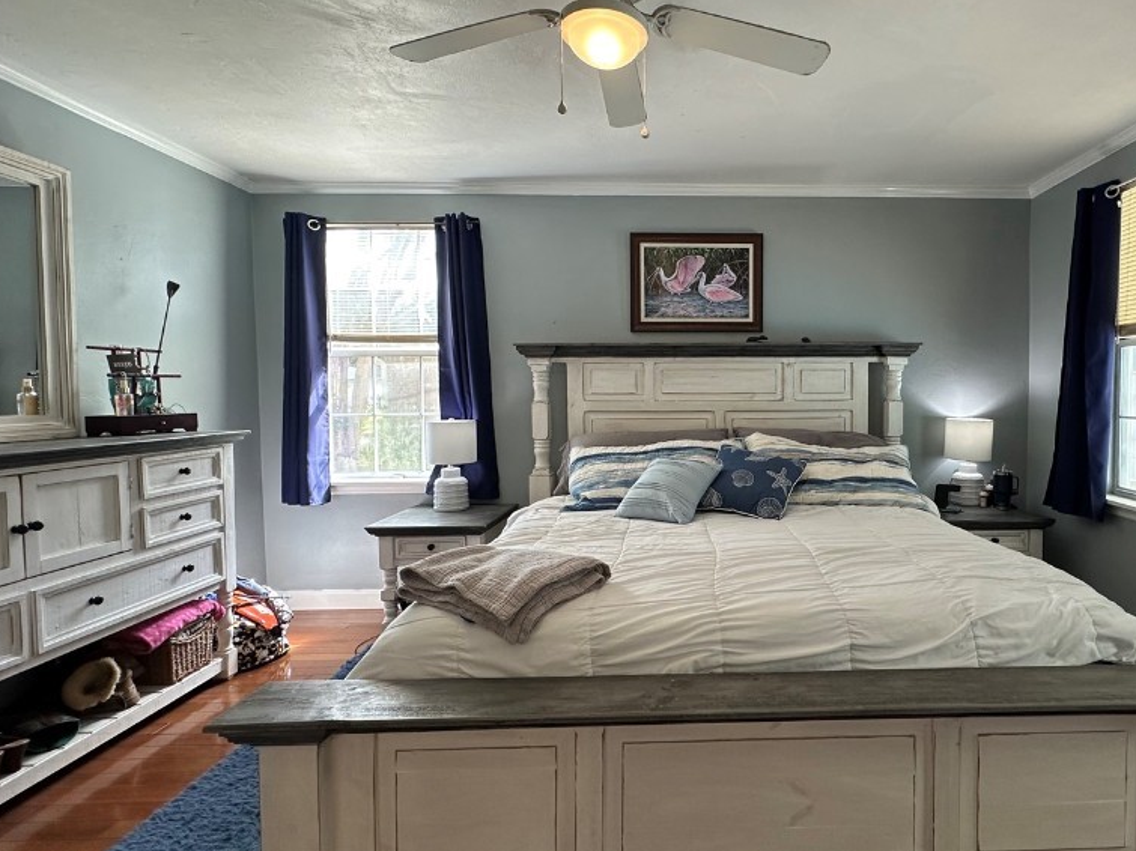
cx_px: 712
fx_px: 623
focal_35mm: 19
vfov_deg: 68.7
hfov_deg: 83.0
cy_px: 416
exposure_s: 1/100
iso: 125
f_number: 2.2
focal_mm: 2.22
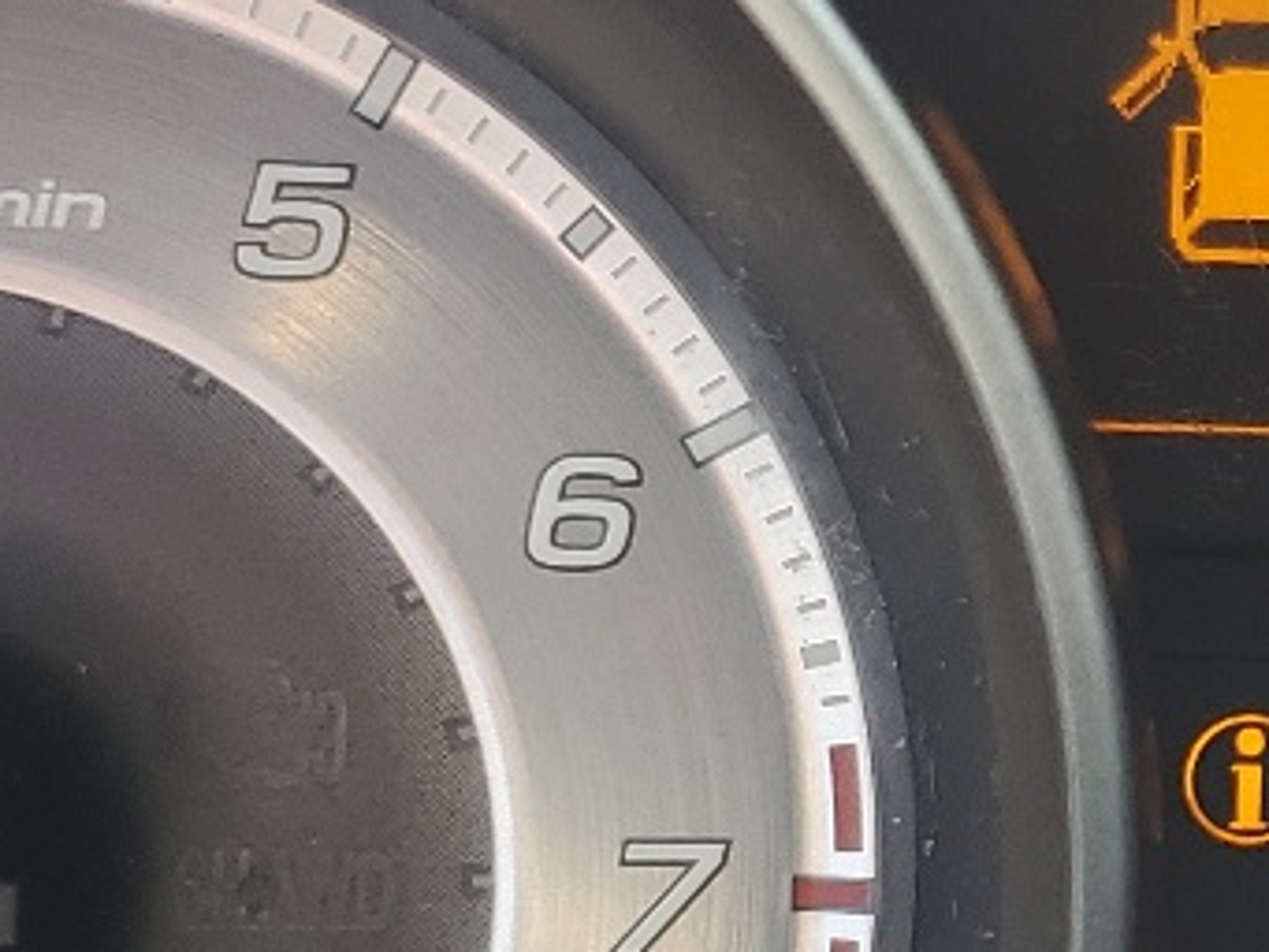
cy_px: 431
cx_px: 1500
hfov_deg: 15.6
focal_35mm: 122
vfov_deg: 12.2
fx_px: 4474
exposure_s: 1/147
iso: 50
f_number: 1.5
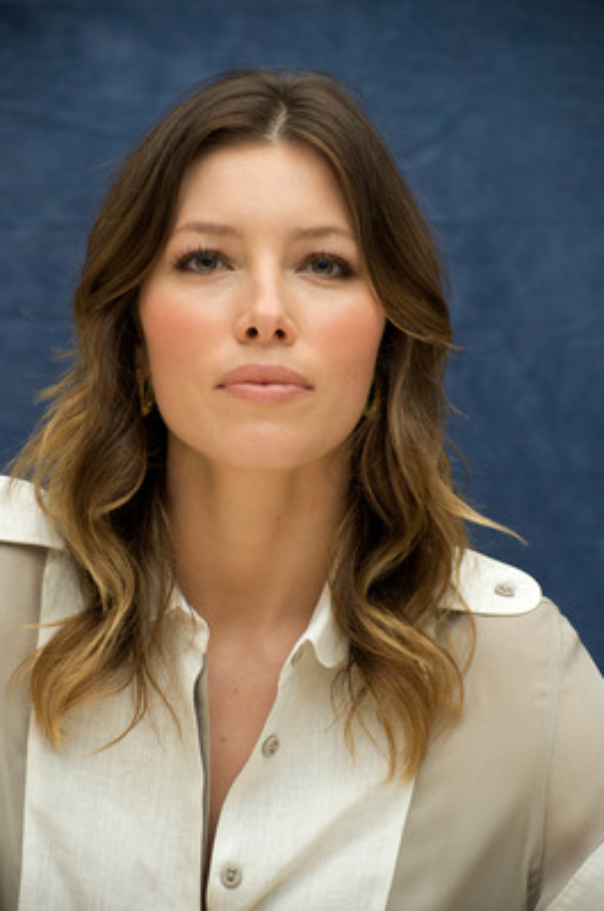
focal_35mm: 125
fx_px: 3159
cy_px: 456
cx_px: 302
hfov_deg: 10.9
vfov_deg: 16.4
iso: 500
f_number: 7.1
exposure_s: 1/60
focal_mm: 125
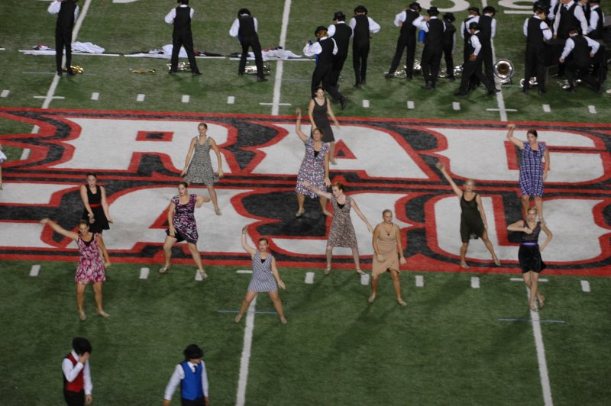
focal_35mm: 195
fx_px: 3307
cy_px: 203
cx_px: 306
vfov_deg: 7.0
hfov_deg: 10.6
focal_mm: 130
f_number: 2.8
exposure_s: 1/80
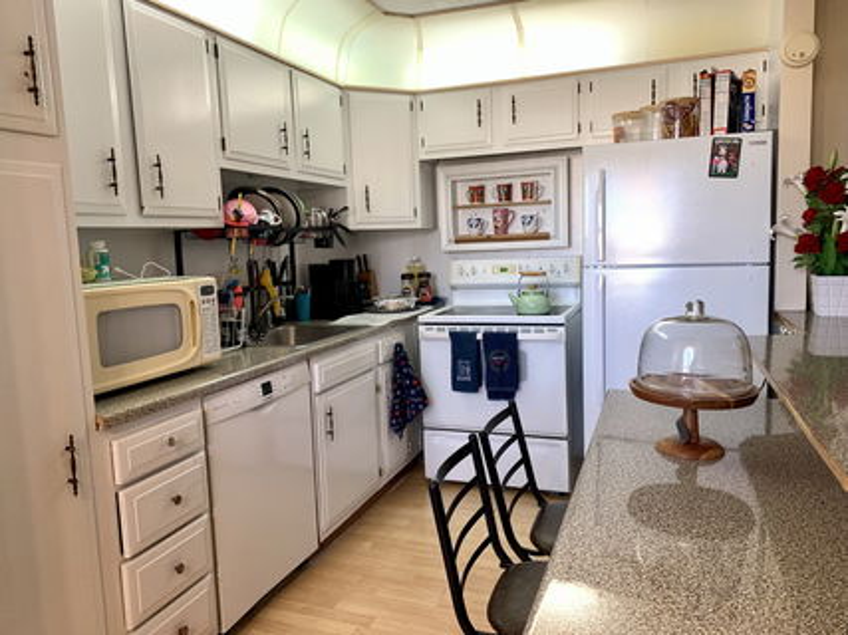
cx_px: 424
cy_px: 318
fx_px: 637
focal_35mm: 26
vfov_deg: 53.0
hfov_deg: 67.3
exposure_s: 1/60
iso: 100
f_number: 1.8
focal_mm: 4.25
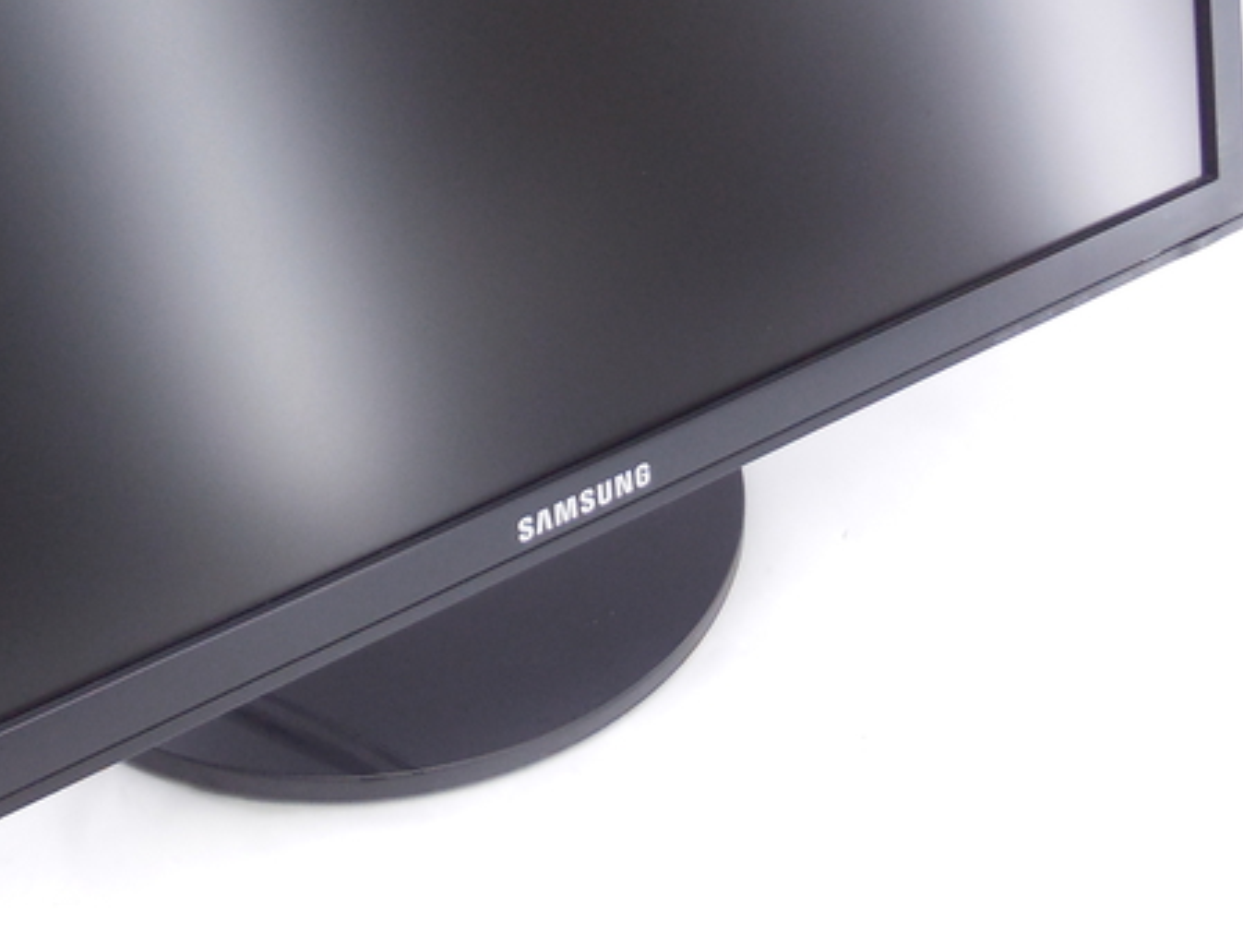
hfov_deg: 33.1
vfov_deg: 24.8
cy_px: 66
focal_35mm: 57
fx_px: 2047
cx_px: 316
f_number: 3.1
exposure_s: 1/40
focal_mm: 4.5
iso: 125
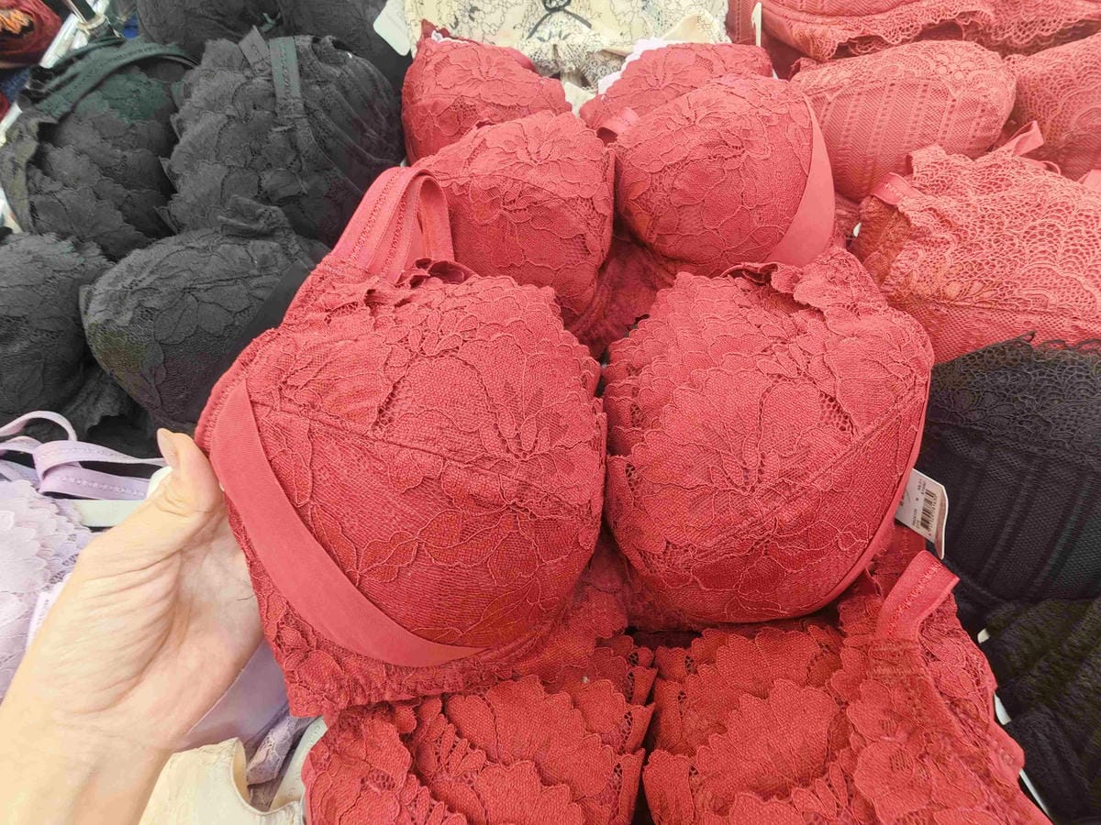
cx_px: 550
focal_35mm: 14
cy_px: 412
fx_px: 445
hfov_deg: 102.1
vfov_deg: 85.7
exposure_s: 1/30
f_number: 1.8
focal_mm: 2.03
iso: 200
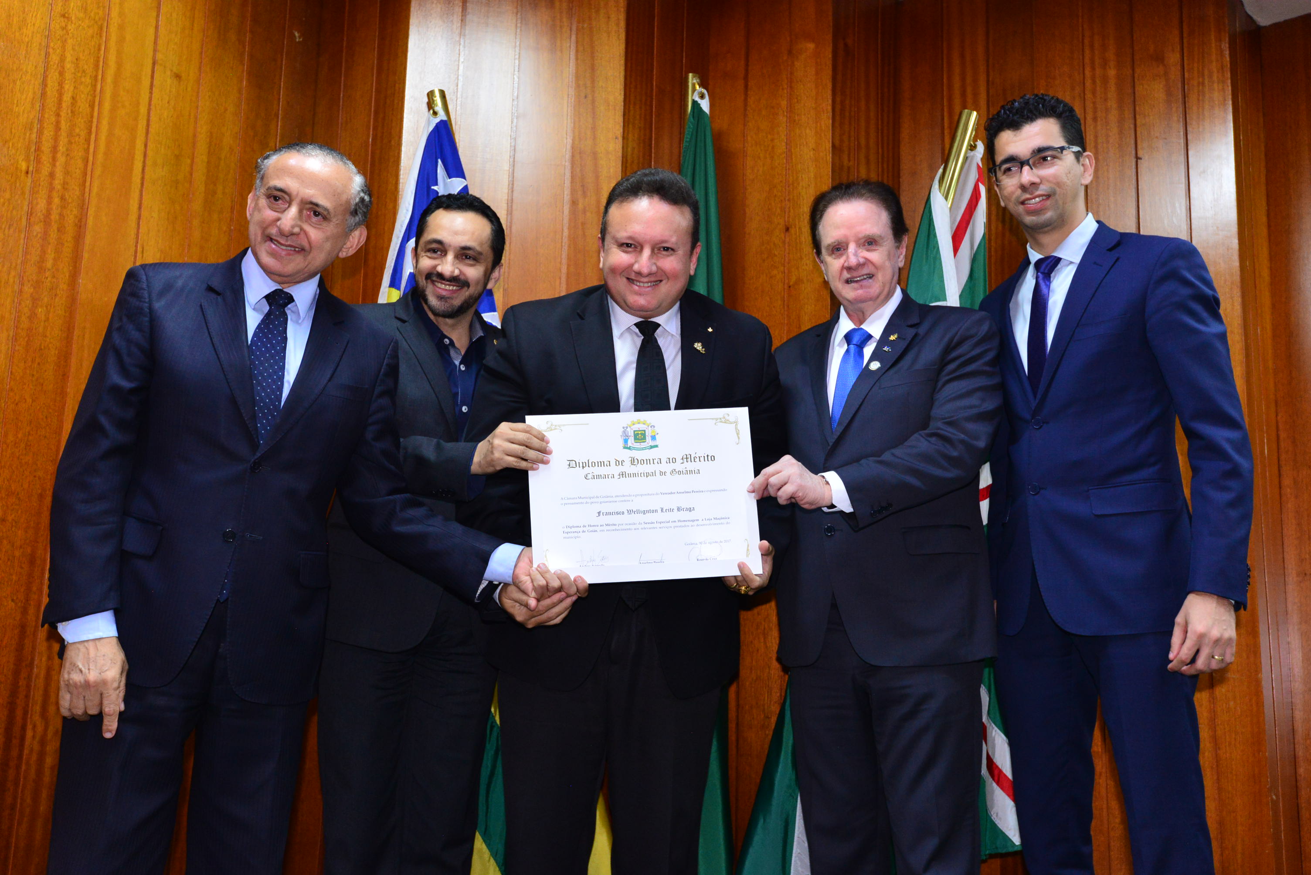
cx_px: 656
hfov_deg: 54.4
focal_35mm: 35
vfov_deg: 37.9
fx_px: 1275
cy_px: 438
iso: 2500
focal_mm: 35
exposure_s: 1/60
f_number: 6.3
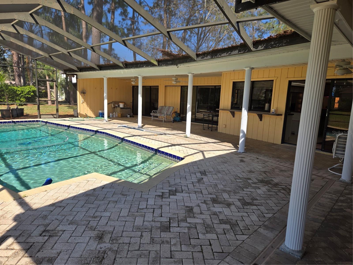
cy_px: 132
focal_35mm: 23
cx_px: 176
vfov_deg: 58.9
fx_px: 235
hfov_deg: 73.9
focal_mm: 5.4
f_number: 1.8
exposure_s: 1/668
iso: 25
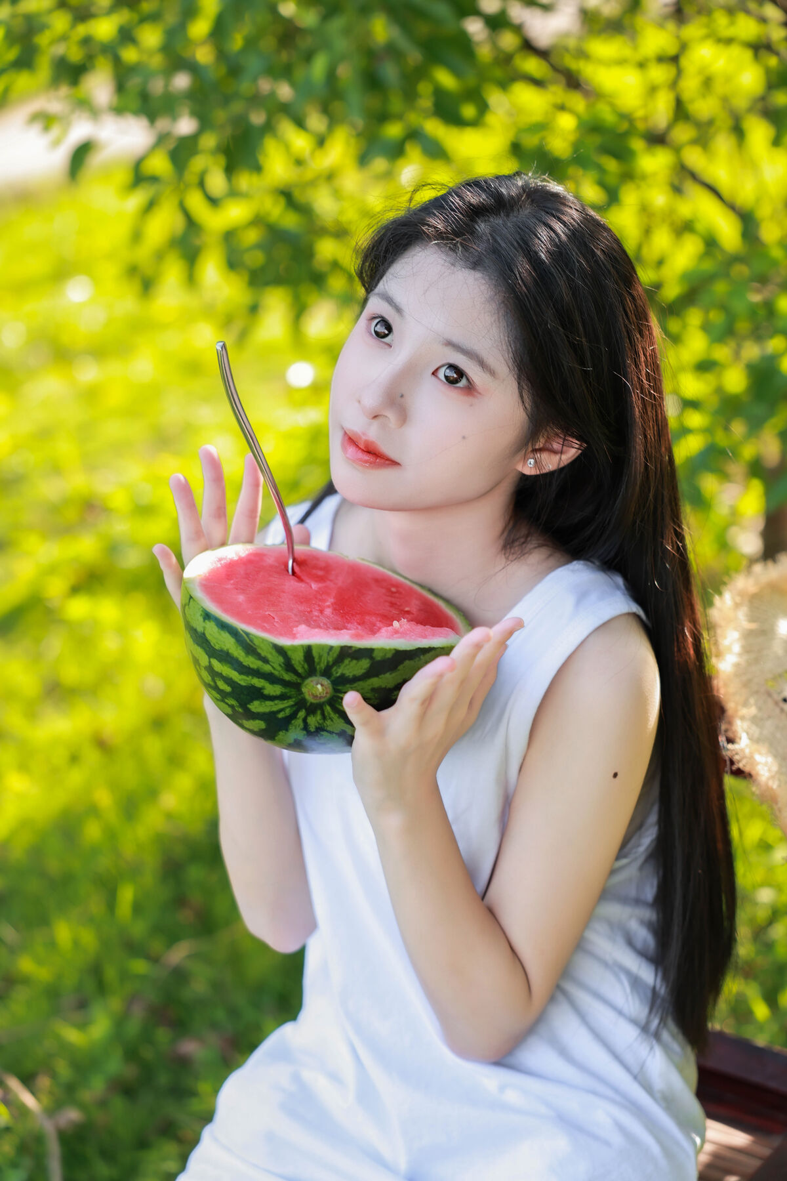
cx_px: 394
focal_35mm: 69
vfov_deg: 29.2
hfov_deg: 19.7
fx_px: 2262
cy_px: 590
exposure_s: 1/200
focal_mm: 70
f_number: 2.8
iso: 125
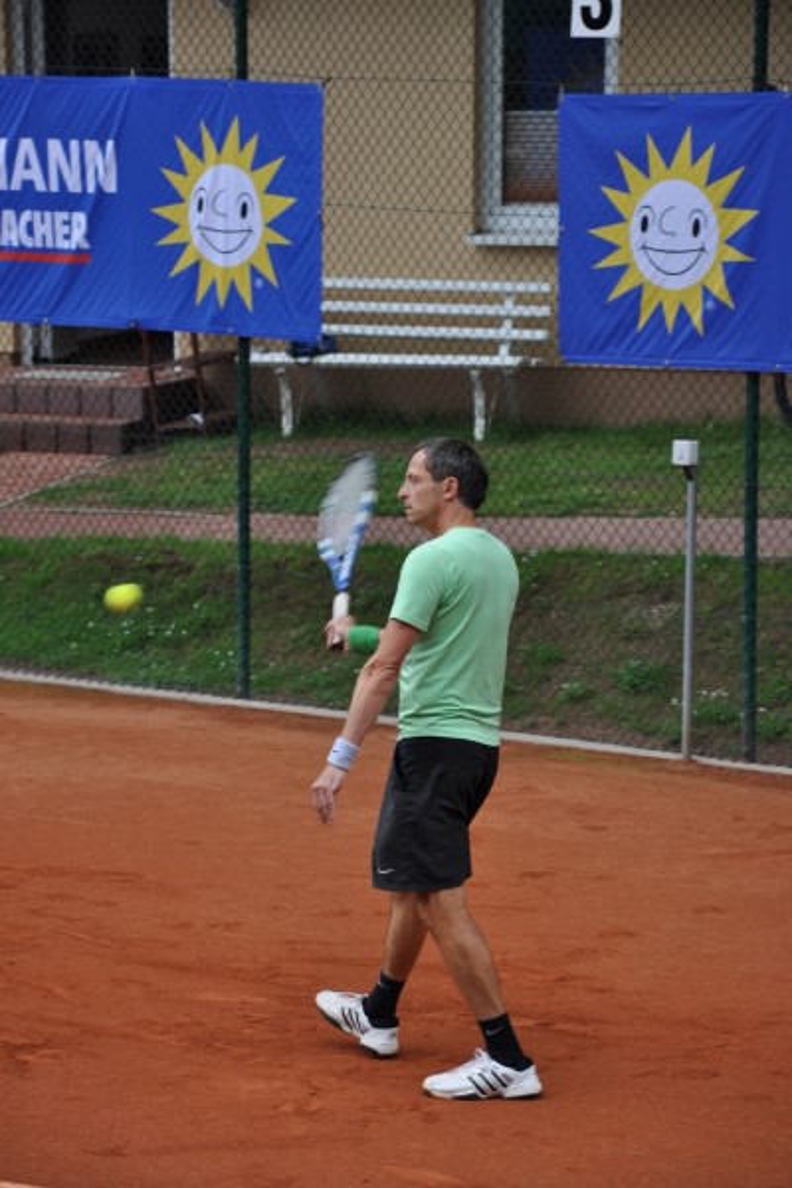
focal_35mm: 158
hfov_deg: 8.7
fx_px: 5197
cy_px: 594
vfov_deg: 13.0
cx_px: 396
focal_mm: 105
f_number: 7.1
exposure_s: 1/200
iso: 200
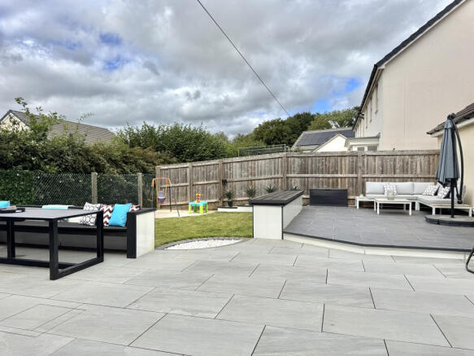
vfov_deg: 56.8
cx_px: 237
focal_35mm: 24
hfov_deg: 71.6
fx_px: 329
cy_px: 178
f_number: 1.78
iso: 80
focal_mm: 6.76
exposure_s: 1/4950
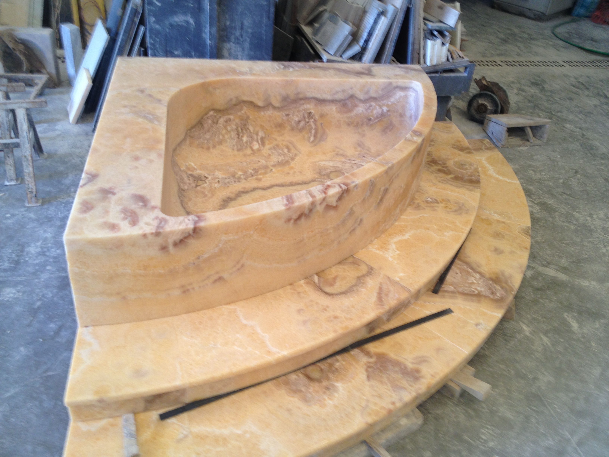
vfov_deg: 40.7
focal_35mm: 35
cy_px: 228
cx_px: 304
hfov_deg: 52.6
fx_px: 616
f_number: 2.4
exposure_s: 1/24
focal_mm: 4.28
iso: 50
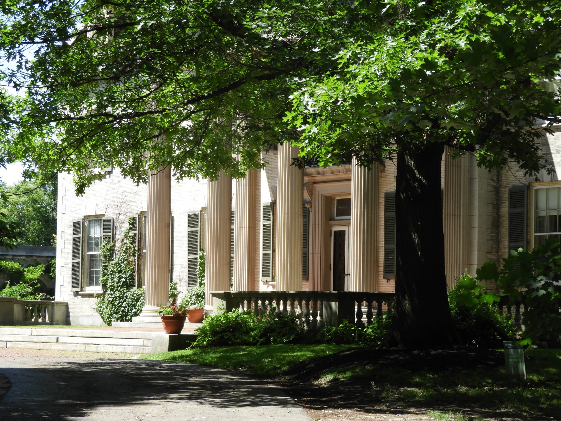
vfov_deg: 12.9
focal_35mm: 115
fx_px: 1864
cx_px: 280
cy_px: 210
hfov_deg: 17.1
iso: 100
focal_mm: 20.6
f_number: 5
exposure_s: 1/200
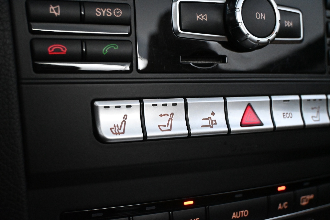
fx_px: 419
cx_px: 165
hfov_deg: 43.0
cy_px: 110
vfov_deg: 29.4
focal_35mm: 46
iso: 7200
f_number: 4.8
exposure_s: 1/125
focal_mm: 30.5
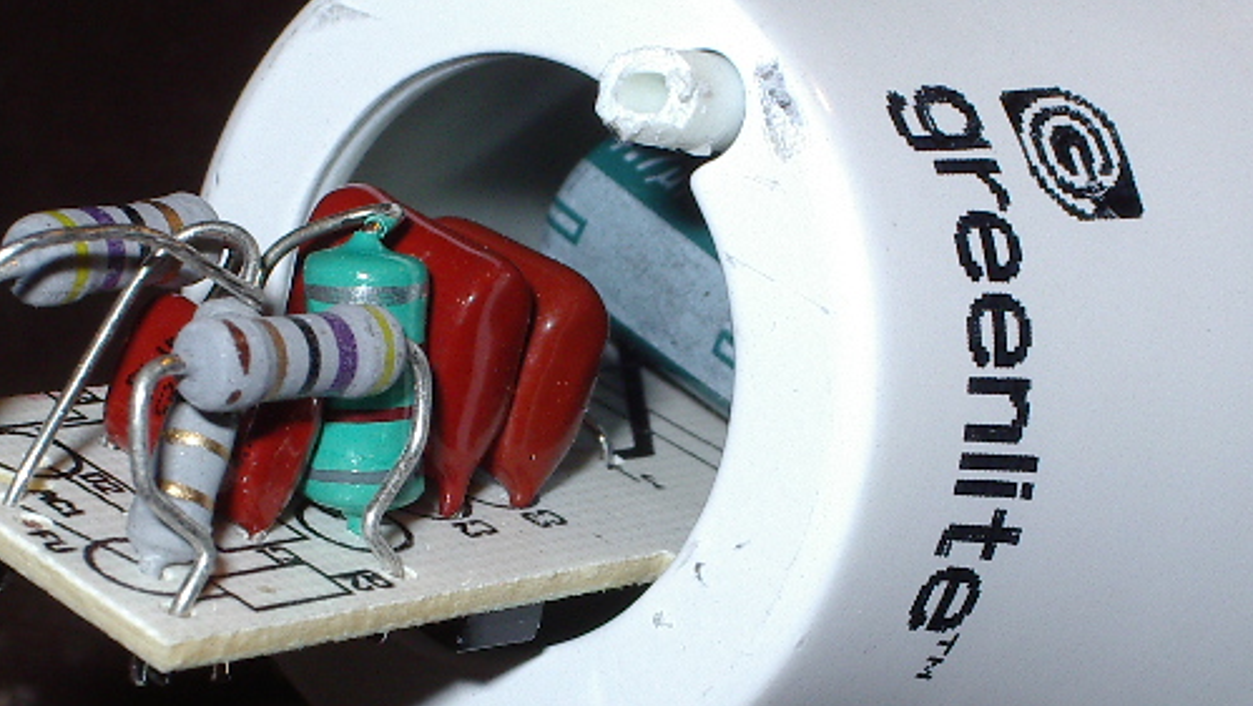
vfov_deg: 9.9
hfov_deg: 17.4
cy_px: 492
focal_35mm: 123
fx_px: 4088
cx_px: 575
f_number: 7.6
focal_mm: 13.3
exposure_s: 1/80
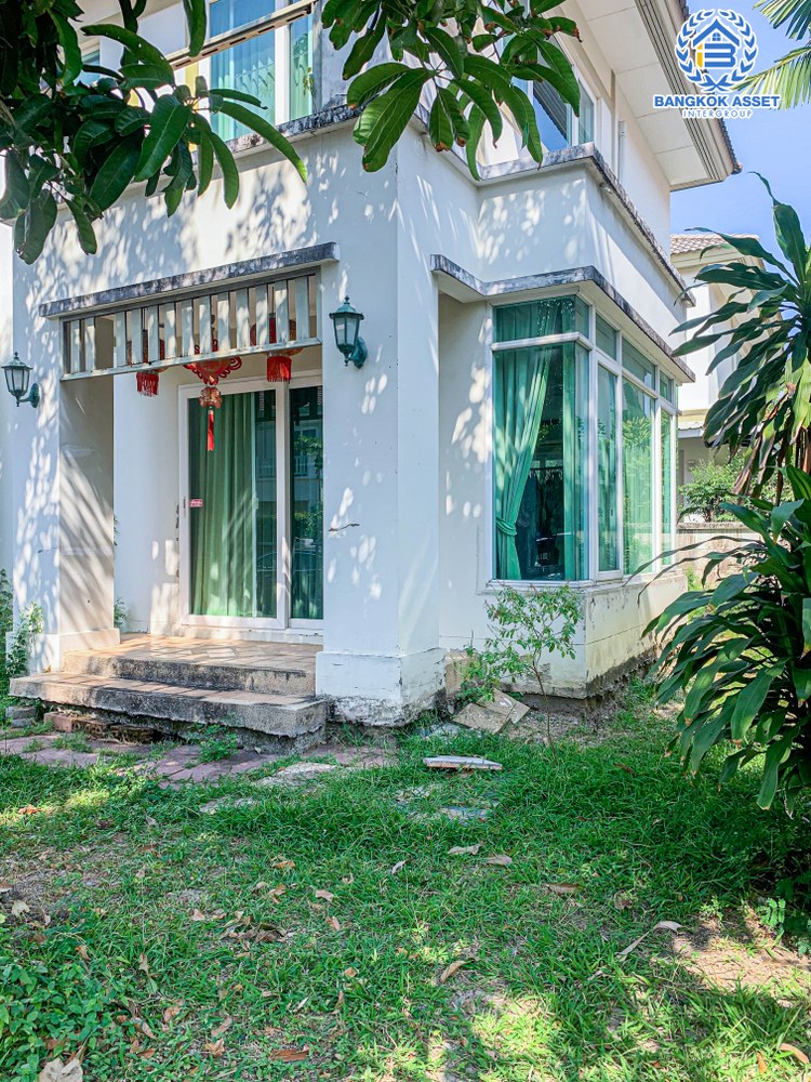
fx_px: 812
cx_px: 406
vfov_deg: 67.3
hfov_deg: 53.1
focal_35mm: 26
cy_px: 541
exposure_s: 1/680
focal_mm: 4.25
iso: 25
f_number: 1.8
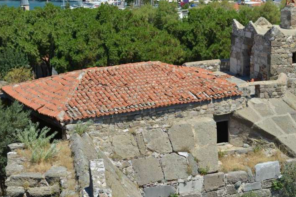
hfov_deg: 25.7
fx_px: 650
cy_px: 103
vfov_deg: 17.3
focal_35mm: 79
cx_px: 161
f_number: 7.1
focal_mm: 70
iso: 100
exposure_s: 1/200
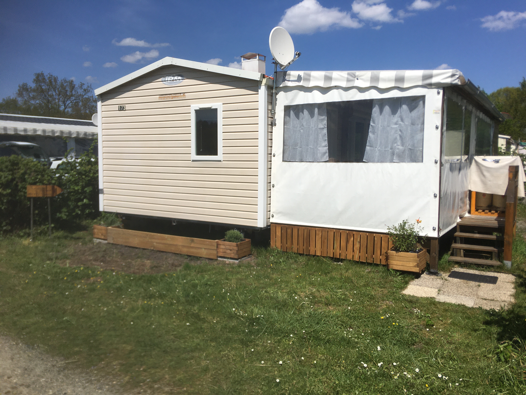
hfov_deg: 61.7
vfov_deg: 48.2
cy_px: 198
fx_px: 441
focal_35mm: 29
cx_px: 263
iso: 25
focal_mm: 4.15
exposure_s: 1/3205
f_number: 2.2
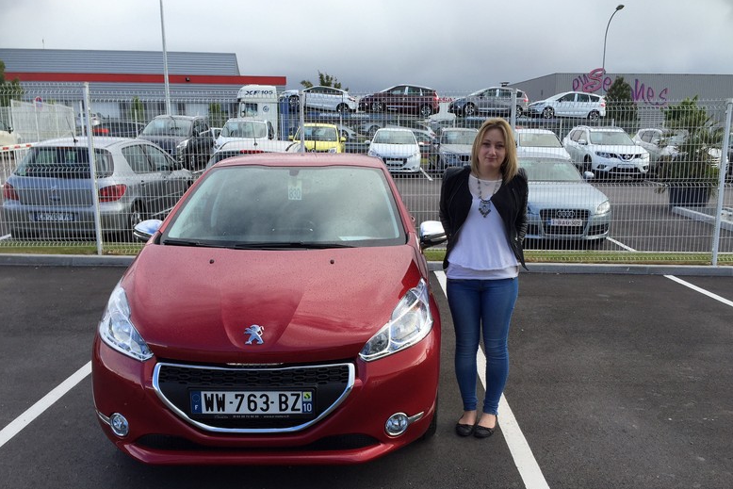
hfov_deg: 60.3
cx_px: 373
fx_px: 631
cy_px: 273
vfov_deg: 42.3
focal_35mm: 31
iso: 32
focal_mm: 4.15
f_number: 2.2
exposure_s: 1/581
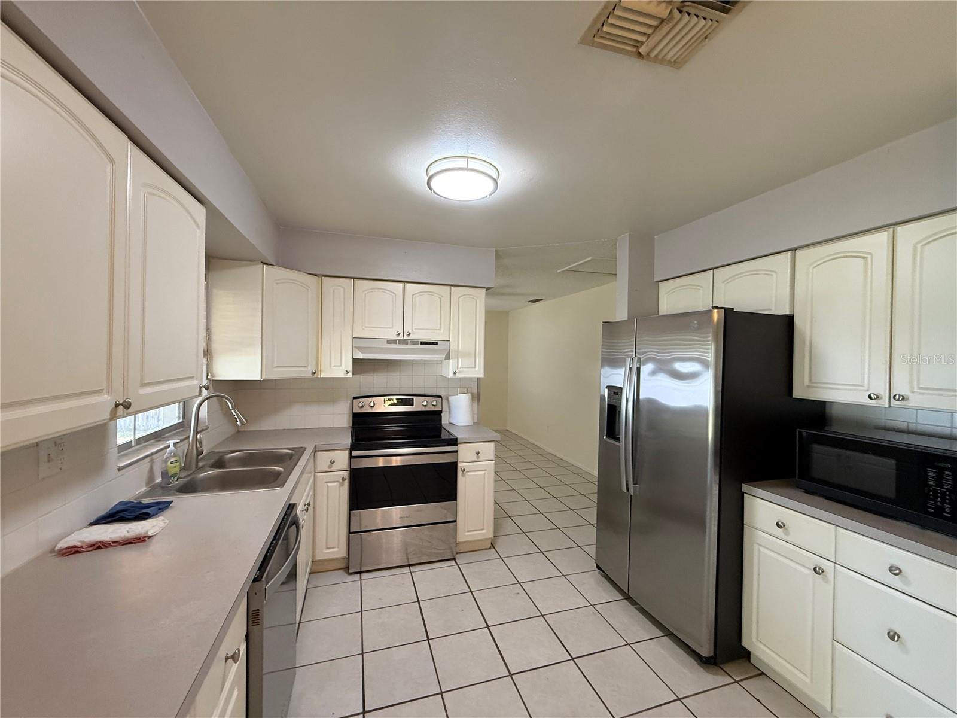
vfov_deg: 85.7
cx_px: 478
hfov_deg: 102.1
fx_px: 387
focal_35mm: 14
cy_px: 359
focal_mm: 2.22
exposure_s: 1/120
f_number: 2.2
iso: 320
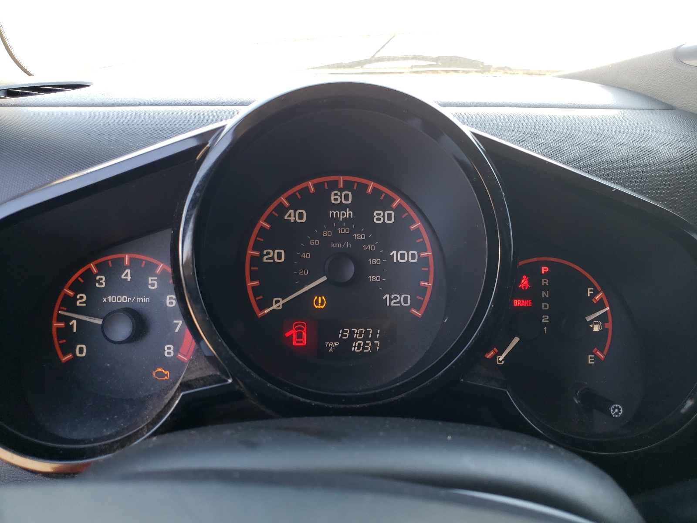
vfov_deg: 53.1
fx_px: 524
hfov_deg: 67.3
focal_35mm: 26
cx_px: 348
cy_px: 262
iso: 53
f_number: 1.5
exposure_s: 1/120
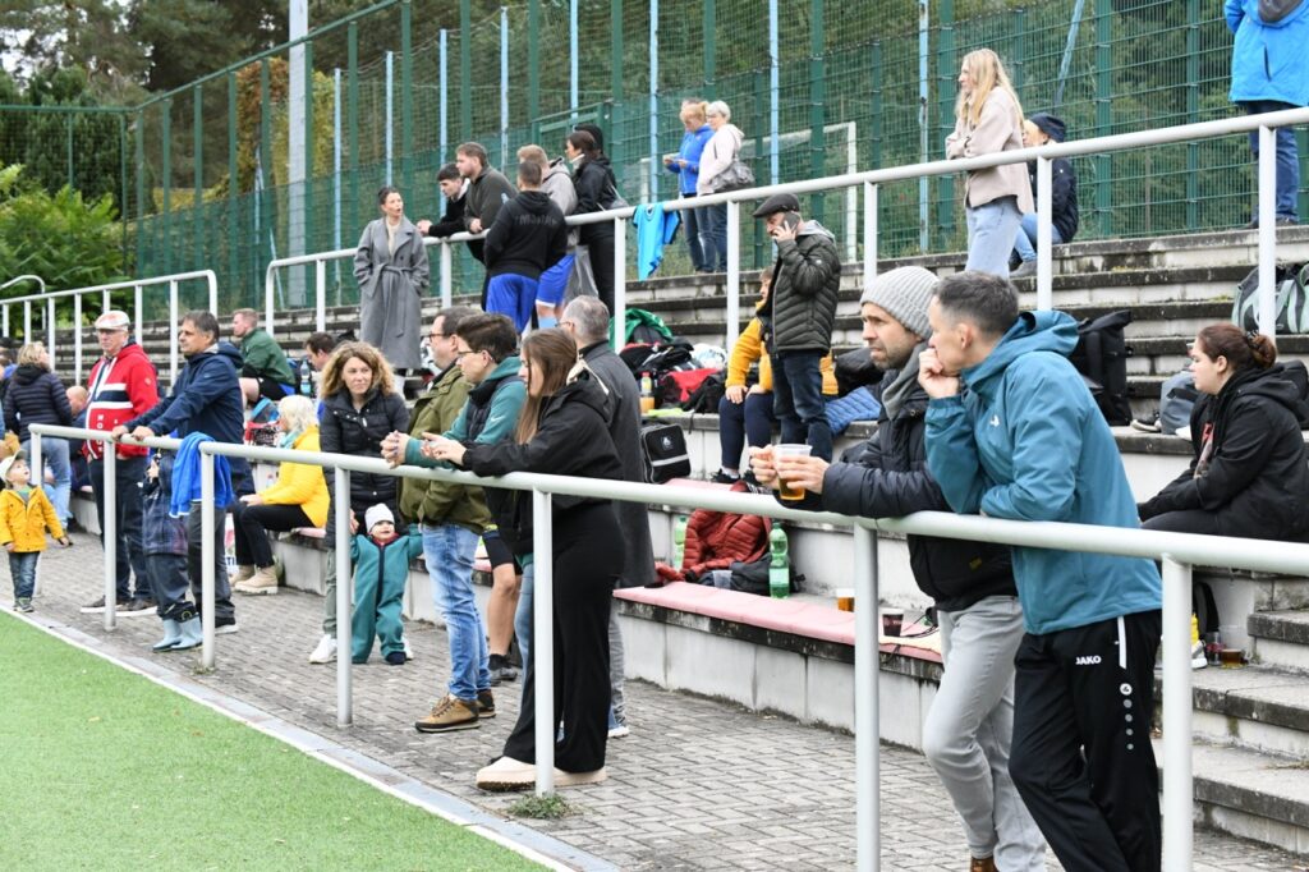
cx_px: 654
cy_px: 436
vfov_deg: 17.1
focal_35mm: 80
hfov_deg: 25.4
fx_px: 2908
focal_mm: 80
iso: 6400
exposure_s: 1/1600
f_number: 8
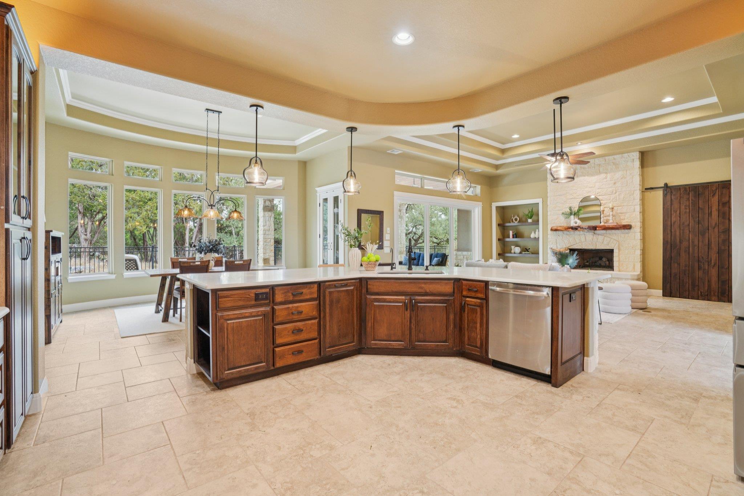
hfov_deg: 96.7
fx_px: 331
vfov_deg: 73.7
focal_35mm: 16
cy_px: 248
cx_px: 372
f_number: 8
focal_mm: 16
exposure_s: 1/6
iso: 400
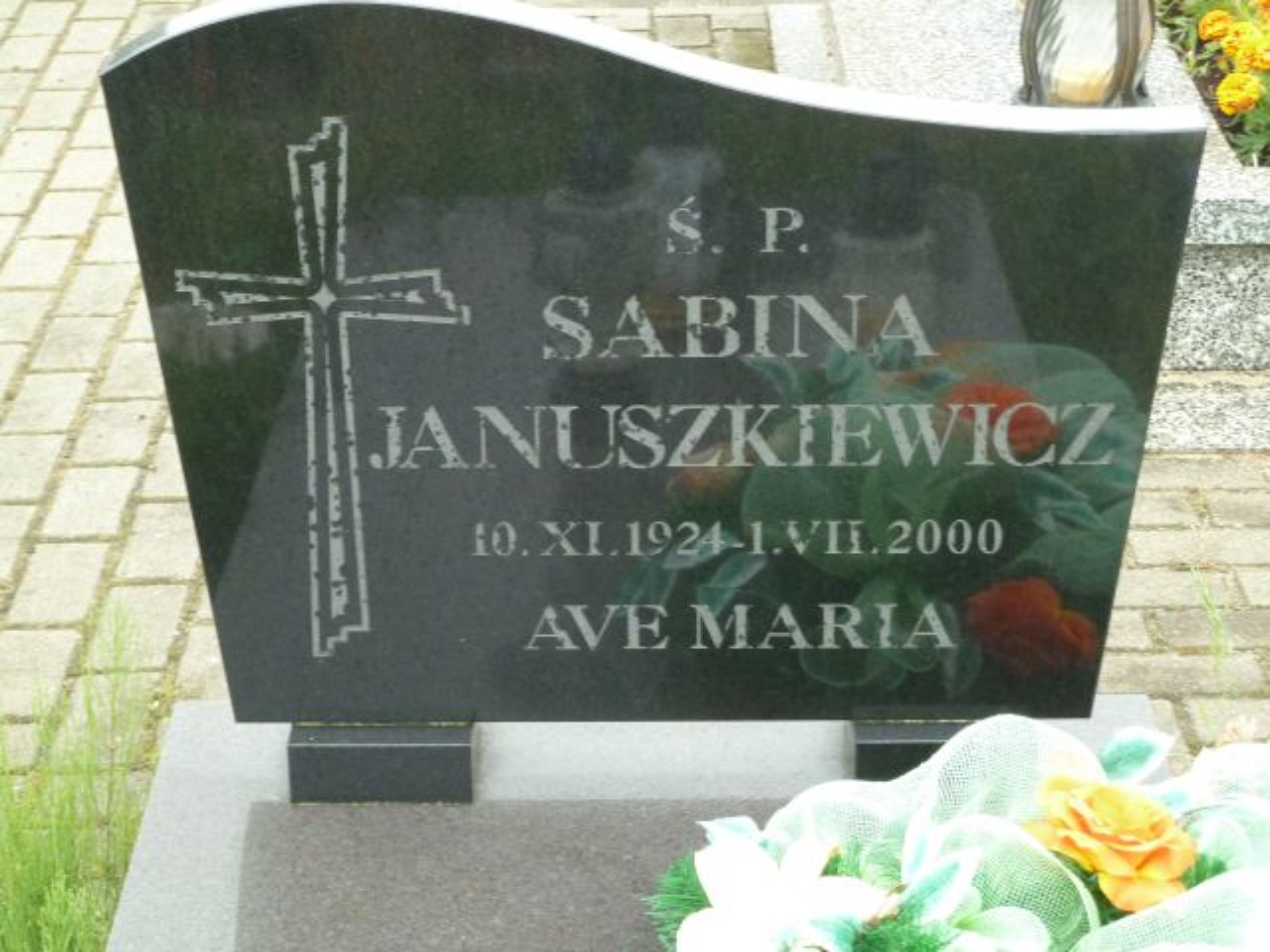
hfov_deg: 23.6
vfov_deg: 17.8
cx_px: 635
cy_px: 476
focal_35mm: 83
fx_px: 3045
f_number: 4.2
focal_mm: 13.7
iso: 250
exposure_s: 1/40
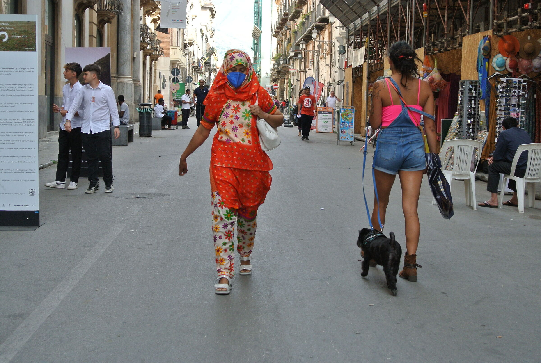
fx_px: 888
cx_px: 270
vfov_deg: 23.1
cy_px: 182
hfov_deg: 33.9
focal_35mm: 59
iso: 220
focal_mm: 21.9
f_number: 5
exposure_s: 1/160
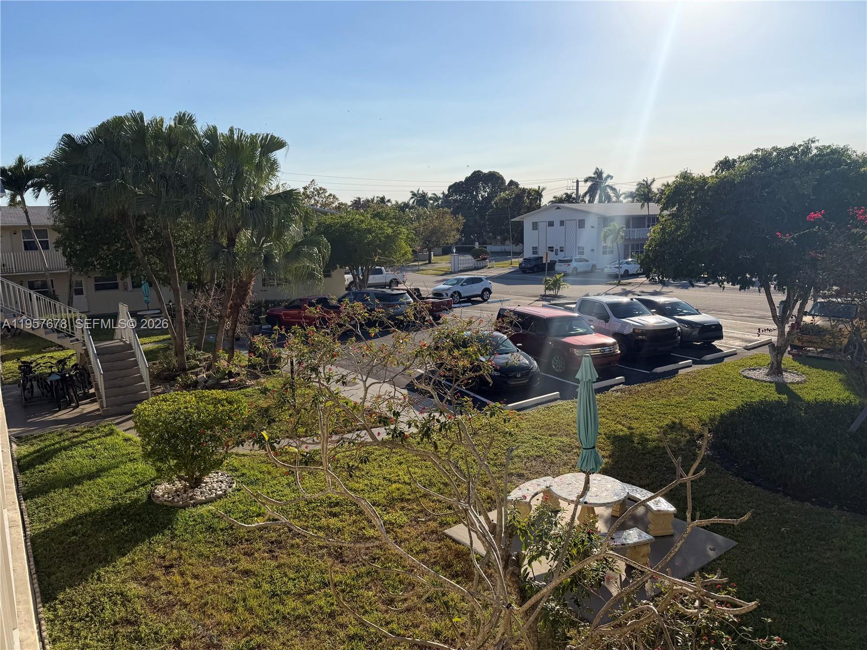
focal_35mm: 24
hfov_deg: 71.6
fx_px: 601
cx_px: 434
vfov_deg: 56.8
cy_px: 325
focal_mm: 6.76
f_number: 1.78
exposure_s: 1/6711
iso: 80
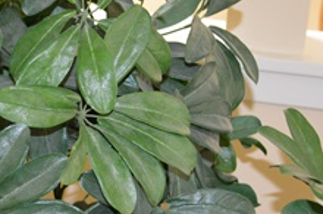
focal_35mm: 123
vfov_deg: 11.0
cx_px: 13
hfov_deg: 16.4
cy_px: 198
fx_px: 1102
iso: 1800
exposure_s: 1/60
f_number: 4.5
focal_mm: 30
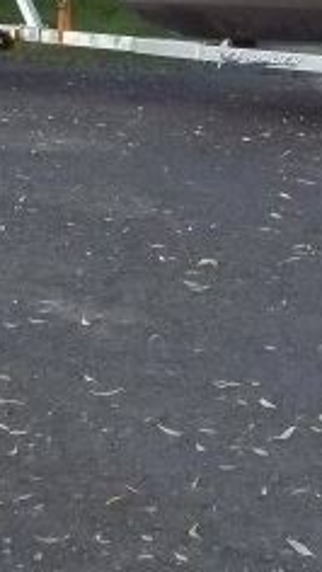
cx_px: 107
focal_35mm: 118
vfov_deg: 17.5
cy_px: -58
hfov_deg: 10.3
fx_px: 1789
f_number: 2.9
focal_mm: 5.7
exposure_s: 1/60
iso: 400
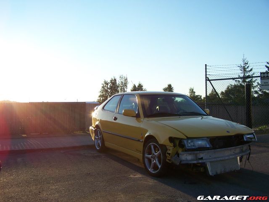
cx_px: 134
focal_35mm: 38
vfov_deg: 37.8
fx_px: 296
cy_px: 101
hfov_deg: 48.9
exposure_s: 1/640
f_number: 4
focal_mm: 6.3
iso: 80
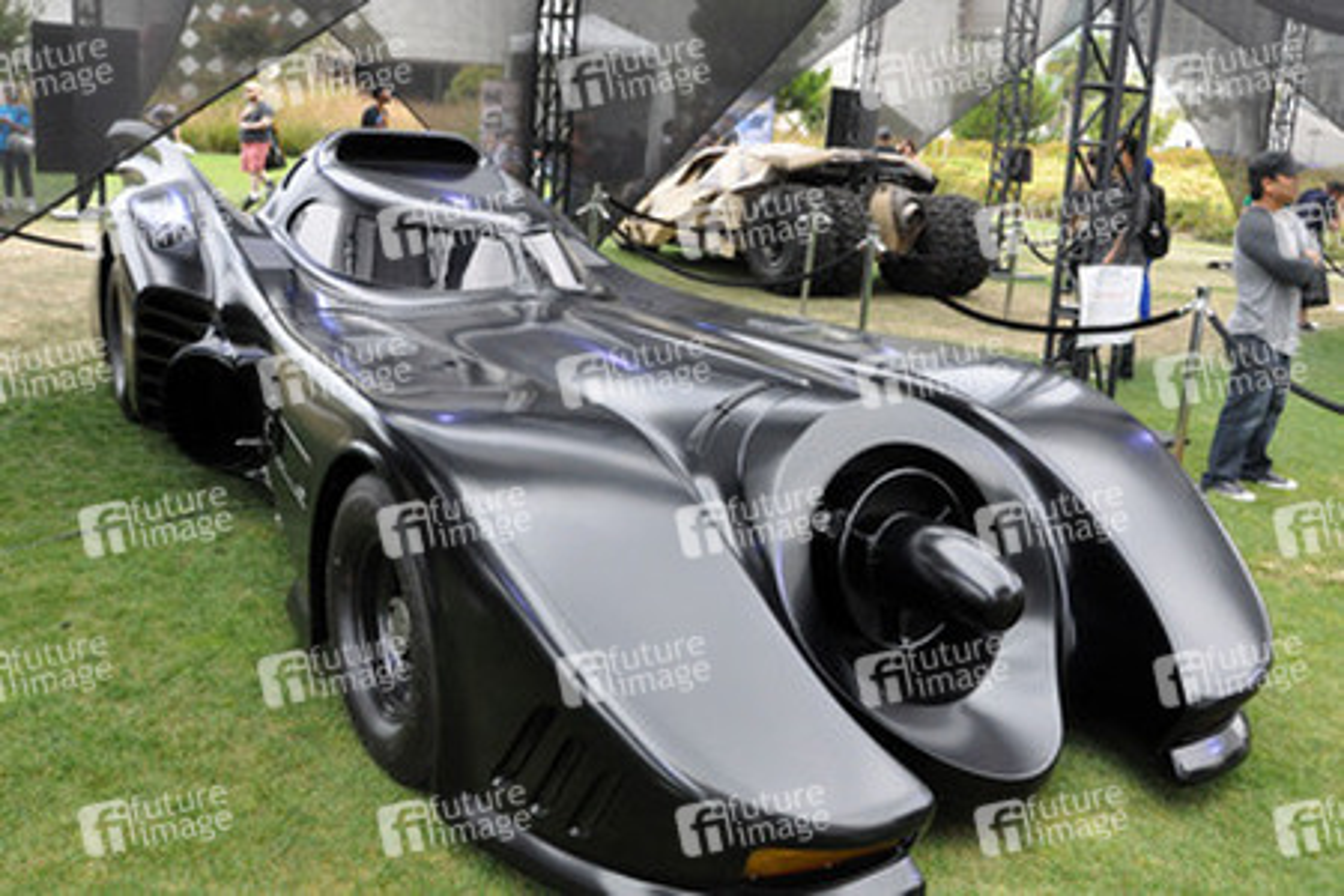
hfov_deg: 67.4
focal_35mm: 27
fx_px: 1008
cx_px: 672
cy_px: 448
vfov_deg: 47.9
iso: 2000
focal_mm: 18
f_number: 11
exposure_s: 1/500
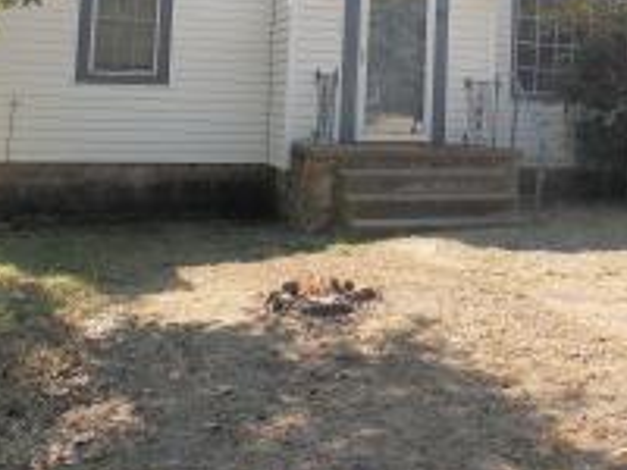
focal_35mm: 50
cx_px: 511
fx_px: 906
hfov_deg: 36.7
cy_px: 31
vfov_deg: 27.8
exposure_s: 1/500
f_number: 3.3
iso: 125
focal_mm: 4.5
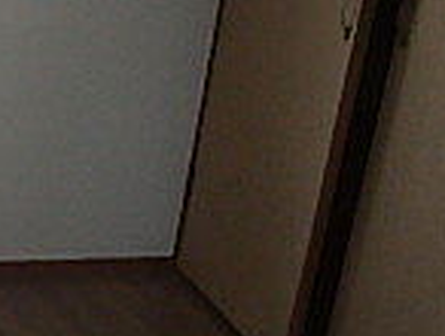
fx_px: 1185
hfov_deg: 16.6
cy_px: 192
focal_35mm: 92
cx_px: -421
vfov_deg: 16.1
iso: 200
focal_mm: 3.7
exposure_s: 1/60
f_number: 3.5
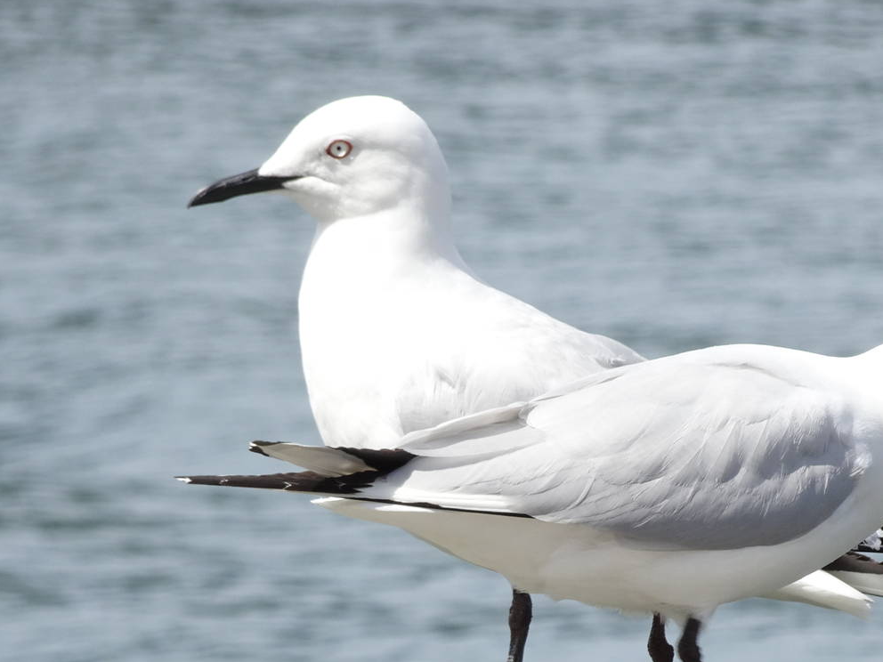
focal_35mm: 524
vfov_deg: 2.8
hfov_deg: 3.8
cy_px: 509
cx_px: 638
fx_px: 13366
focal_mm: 55.52
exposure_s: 1/320
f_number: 6.3
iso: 80
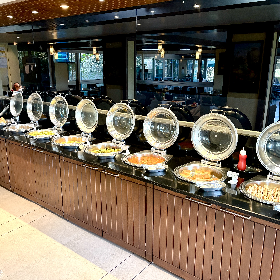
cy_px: 139
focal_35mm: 31
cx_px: 139
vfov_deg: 52.5
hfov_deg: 52.5
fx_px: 284
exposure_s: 1/50
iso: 400
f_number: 1.6
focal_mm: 5.96
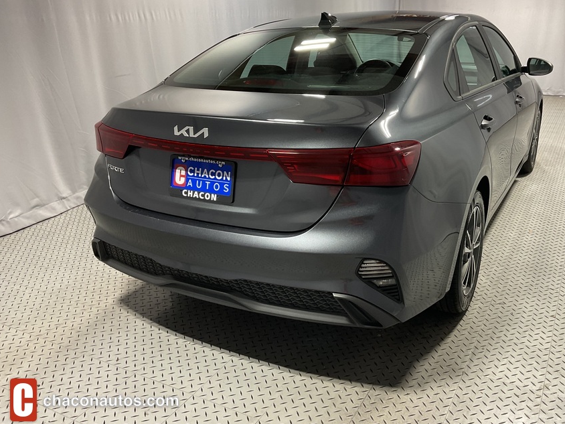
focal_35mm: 33
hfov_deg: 55.2
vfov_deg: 42.9
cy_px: 192
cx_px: 320
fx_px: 539
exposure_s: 1/60
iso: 50
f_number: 1.8
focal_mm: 3
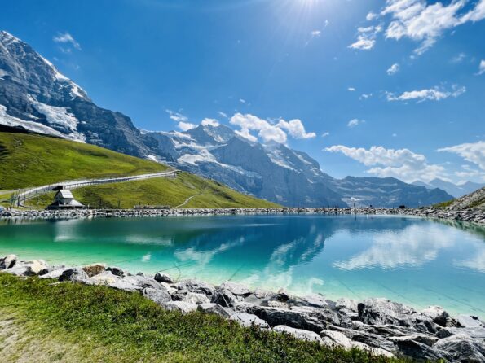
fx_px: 182
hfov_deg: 106.2
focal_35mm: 13
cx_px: 242
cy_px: 182
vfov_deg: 89.9
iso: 32
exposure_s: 1/2660
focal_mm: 1.6
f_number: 1.8
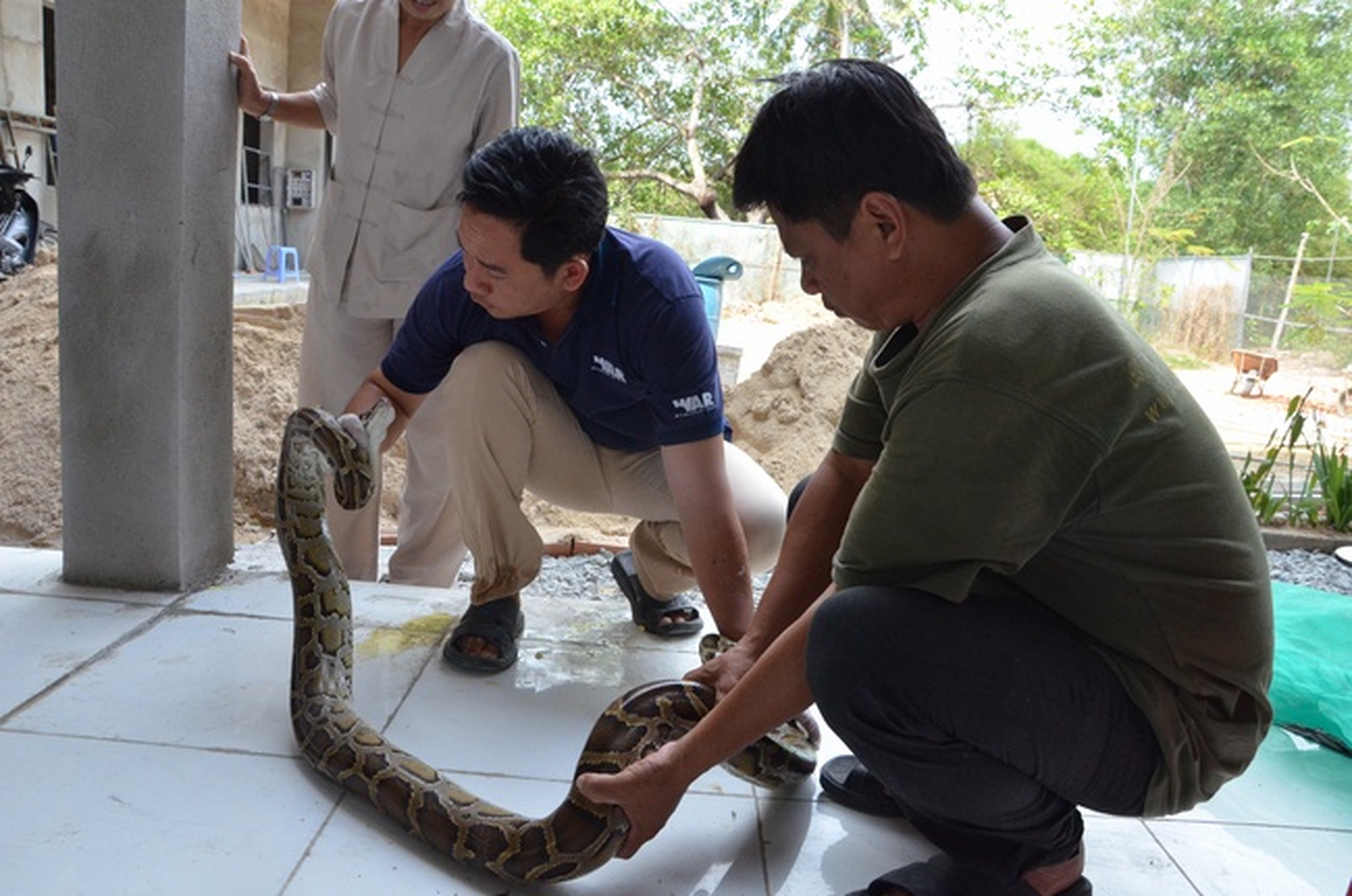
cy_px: 448
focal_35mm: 27
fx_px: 1012
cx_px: 676
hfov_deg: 67.5
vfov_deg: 47.8
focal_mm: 18
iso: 1600
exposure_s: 1/400
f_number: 10
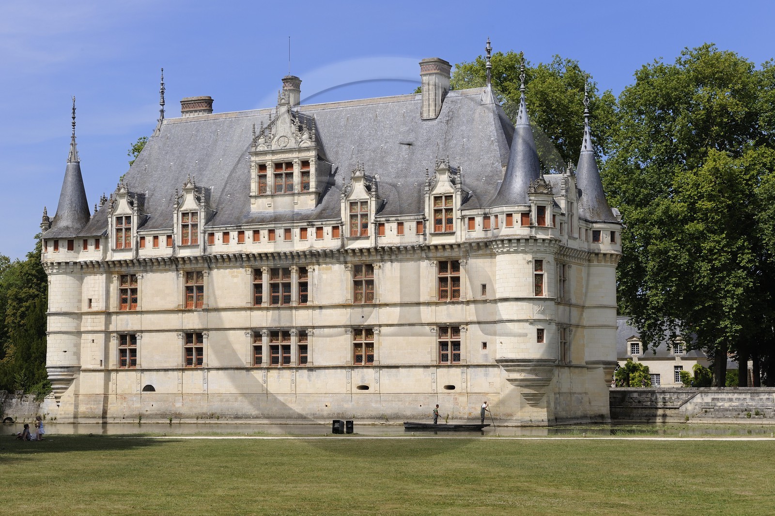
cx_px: 388
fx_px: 1507
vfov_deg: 19.4
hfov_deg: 28.8
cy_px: 258
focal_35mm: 70
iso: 200
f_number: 16
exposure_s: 1/160
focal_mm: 70
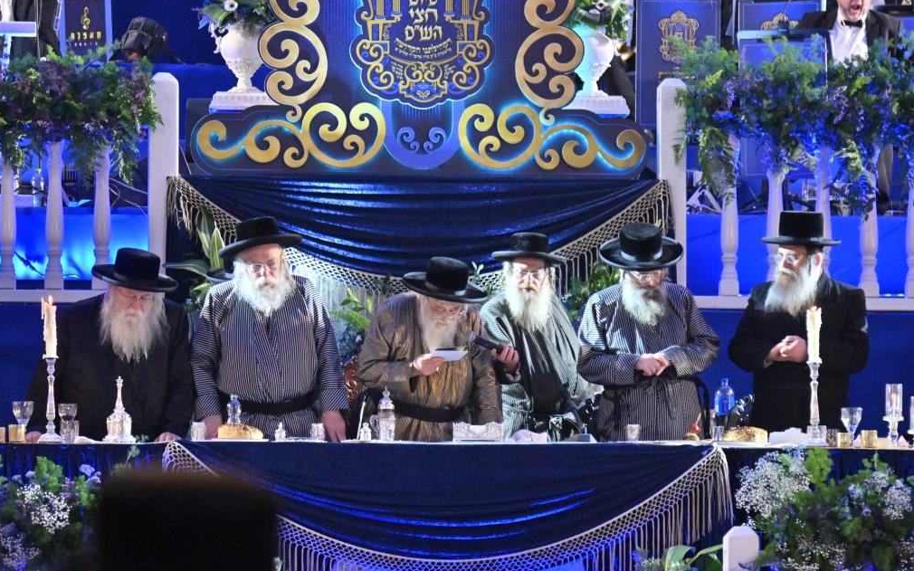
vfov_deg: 7.1
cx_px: 452
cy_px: 300
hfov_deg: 11.3
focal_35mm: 186
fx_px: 4633
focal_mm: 120
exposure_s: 1/320
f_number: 4
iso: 2000
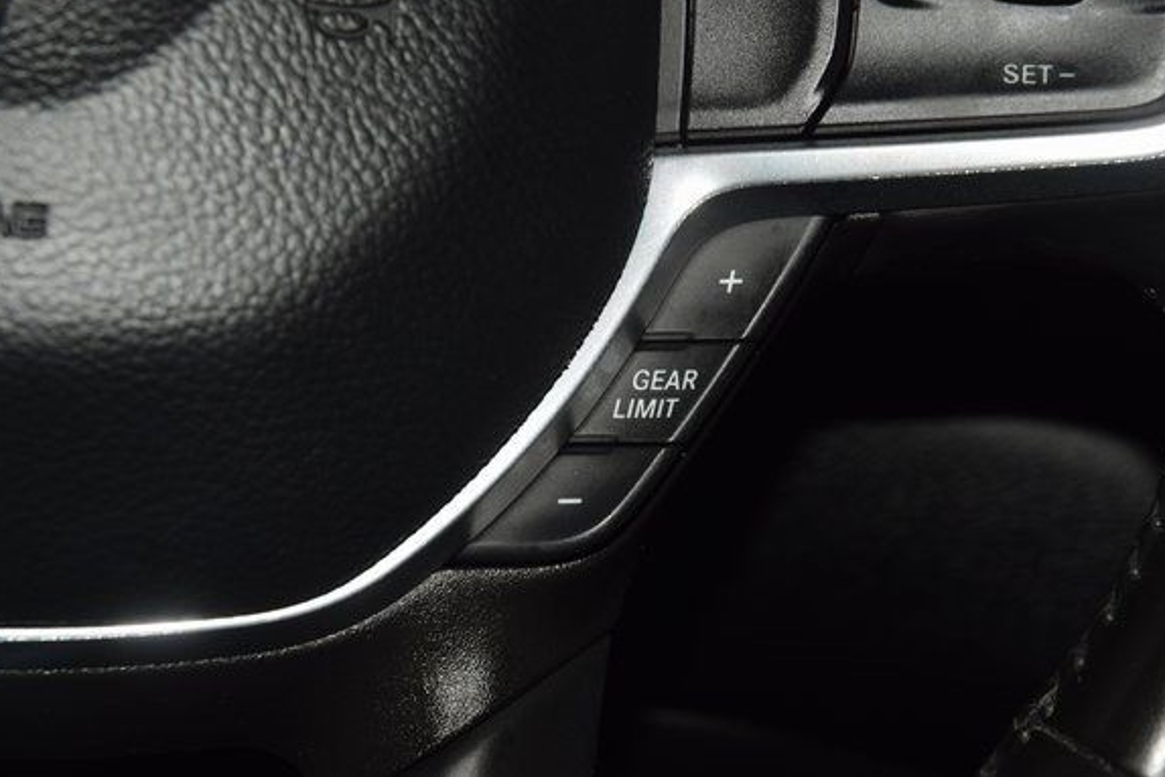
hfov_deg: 17.5
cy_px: 346
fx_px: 3787
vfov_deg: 11.7
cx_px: 623
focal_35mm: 117
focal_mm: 70
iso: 100
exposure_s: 1/125
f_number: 8
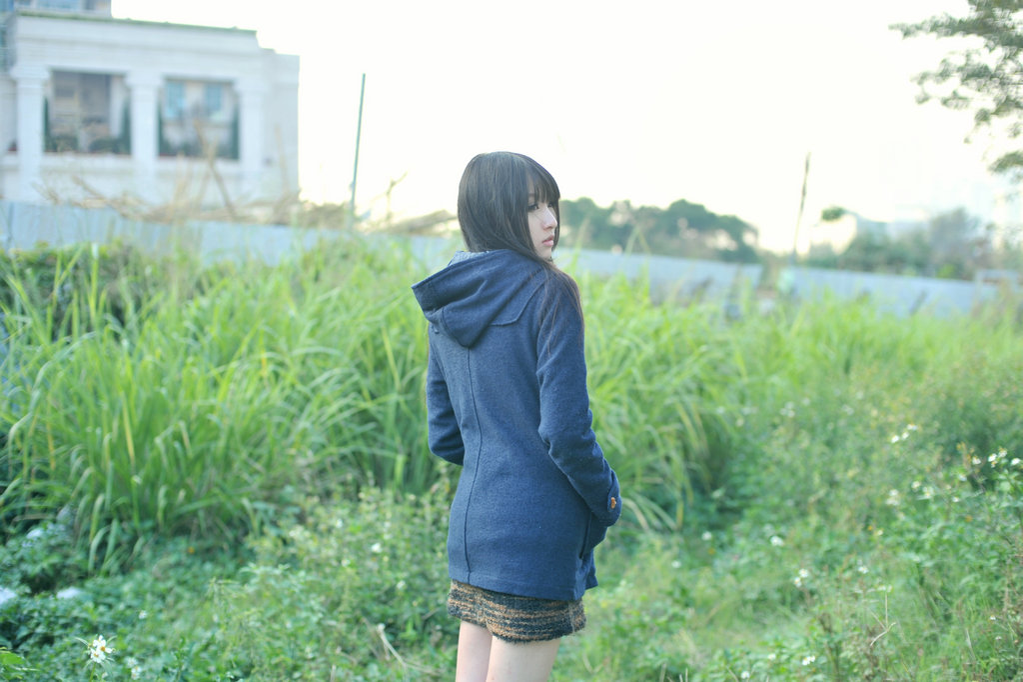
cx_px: 512
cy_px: 341
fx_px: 1420
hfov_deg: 39.6
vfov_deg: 27.0
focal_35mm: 50
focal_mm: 50
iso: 200
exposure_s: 1/640
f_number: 2.5
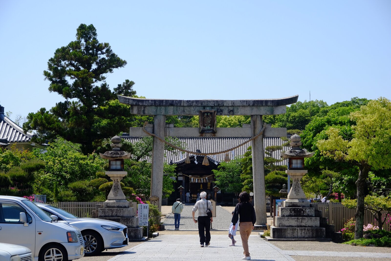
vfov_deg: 16.5
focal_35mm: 83
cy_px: 130
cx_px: 196
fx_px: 901
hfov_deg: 24.5
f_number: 8
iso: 400
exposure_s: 1/600
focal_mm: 55
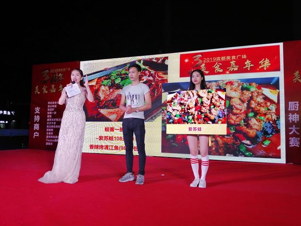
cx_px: 150
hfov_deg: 67.3
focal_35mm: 26
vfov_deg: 53.1
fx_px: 226
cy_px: 113
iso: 50
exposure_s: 1/134
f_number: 1.8
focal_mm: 3.64
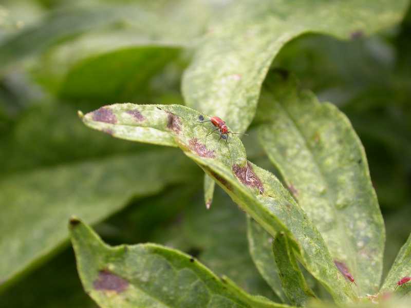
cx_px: 206
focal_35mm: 86
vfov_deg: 17.2
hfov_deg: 22.8
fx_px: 1021
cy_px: 154
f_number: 4.1
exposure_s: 1/137
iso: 100
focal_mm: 17.8
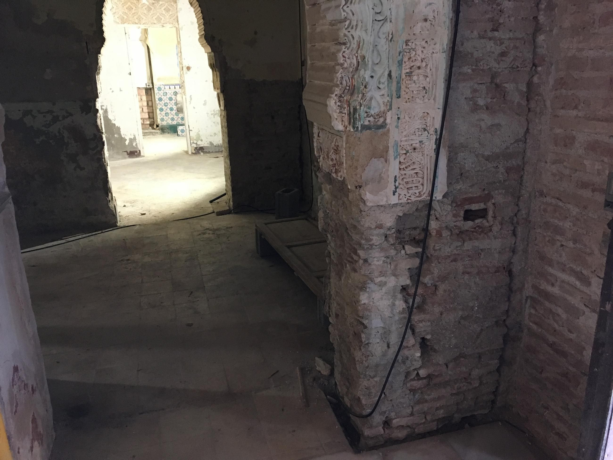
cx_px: 306
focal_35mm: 29
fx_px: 514
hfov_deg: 61.7
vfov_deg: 48.2
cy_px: 230
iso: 200
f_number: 2.2
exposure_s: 1/25
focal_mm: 4.15
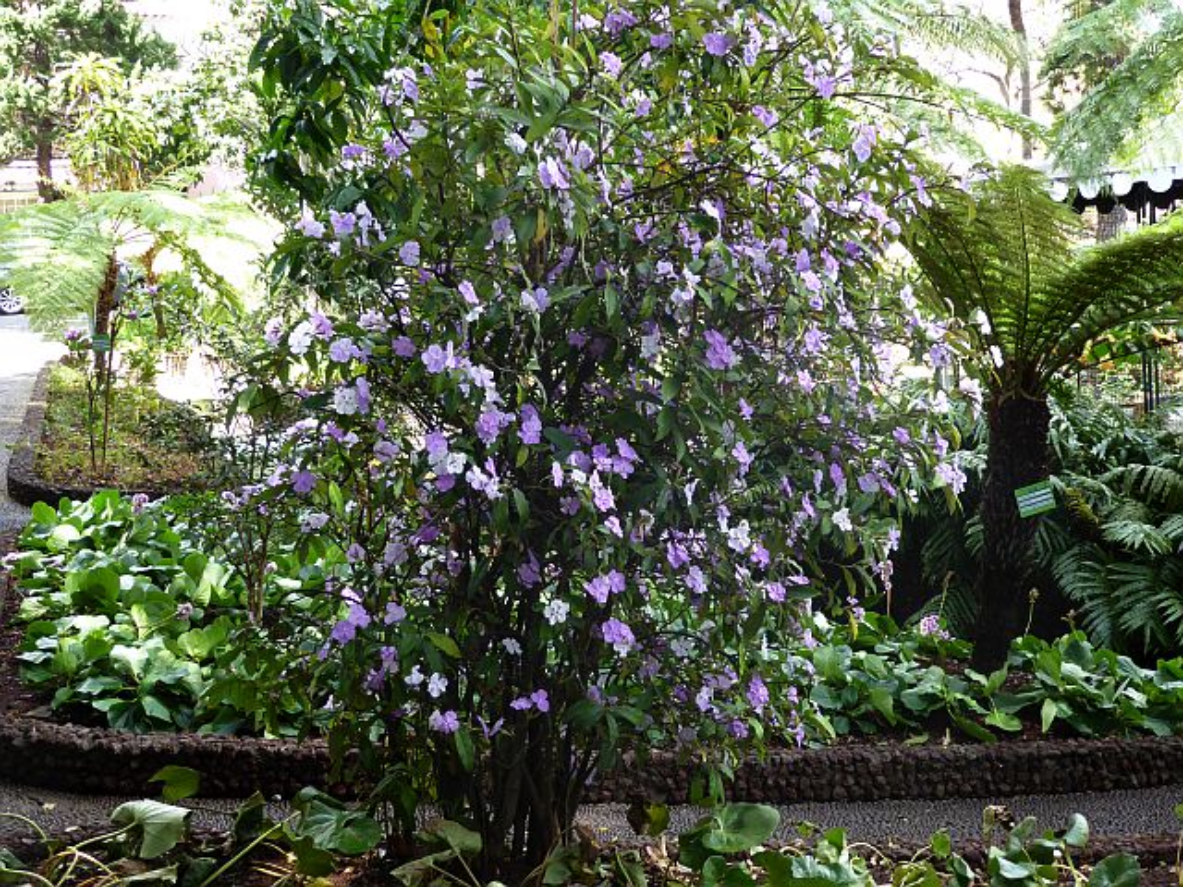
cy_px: 444
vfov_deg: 29.1
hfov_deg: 38.2
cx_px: 592
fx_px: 1709
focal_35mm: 50
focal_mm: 9
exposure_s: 1/60
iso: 200
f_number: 4.1
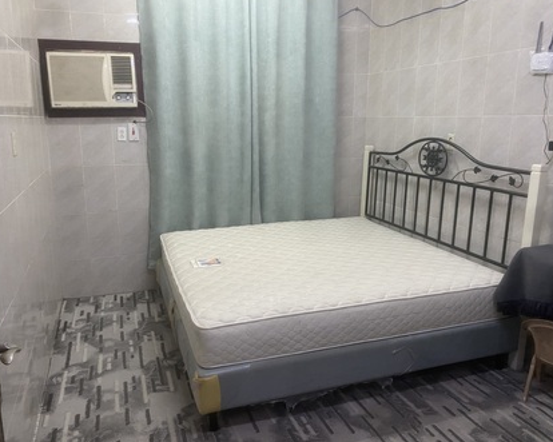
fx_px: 458
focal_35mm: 28
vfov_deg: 51.5
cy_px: 216
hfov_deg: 62.2
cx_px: 269
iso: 250
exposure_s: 1/60
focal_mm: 4.25
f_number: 1.8
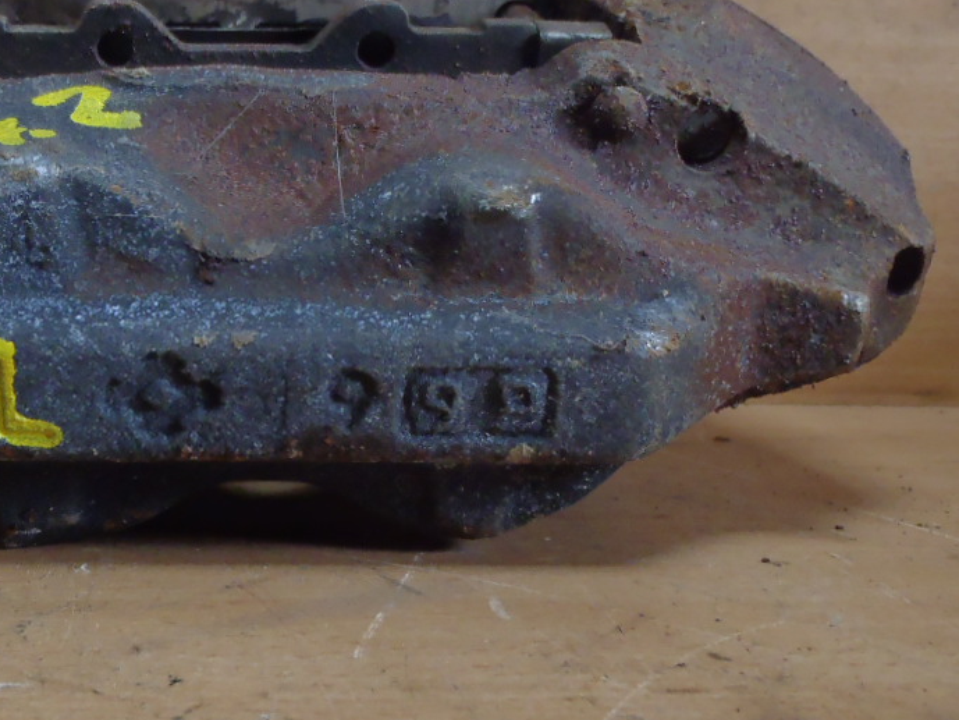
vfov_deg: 28.0
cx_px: 181
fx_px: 1441
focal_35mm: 52
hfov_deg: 35.5
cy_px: 362
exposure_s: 1/4
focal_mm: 5
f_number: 3.9
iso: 250
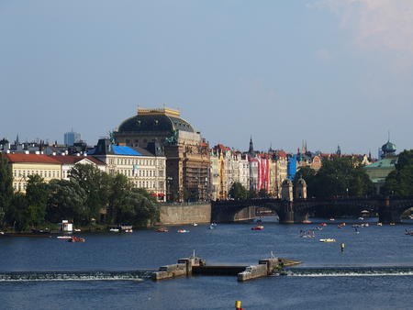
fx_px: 1337
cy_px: 155
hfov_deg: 17.6
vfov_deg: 13.2
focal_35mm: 112
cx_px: 206
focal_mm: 24
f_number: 4
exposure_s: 1/1250
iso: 100
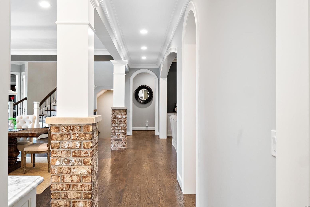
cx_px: 150
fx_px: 267
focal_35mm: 31
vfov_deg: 42.3
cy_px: 101
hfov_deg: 60.3
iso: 400
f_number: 8
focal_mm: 15
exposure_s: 1/40
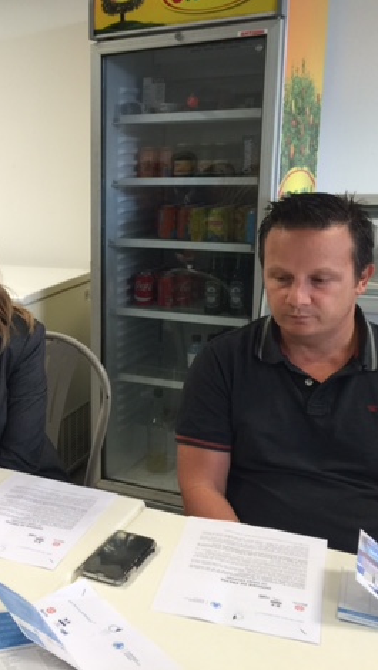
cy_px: 339
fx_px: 765
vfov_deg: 47.3
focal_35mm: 43
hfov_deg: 26.2
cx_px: -6
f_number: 2.2
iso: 40
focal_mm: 4.15
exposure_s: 1/17
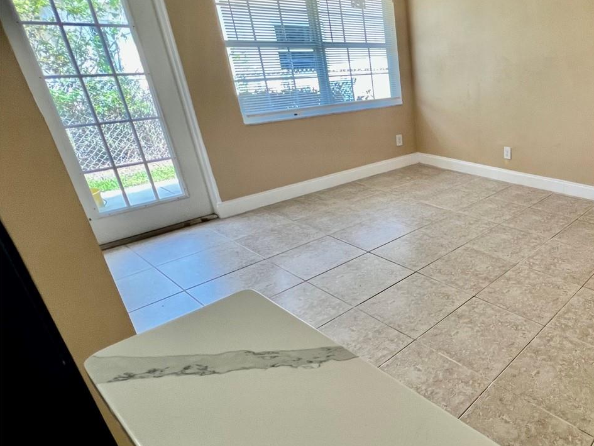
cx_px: 502
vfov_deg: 61.1
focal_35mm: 22
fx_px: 378
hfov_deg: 66.8
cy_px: 222
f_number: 1.8
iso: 160
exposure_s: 1/120
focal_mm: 1.57
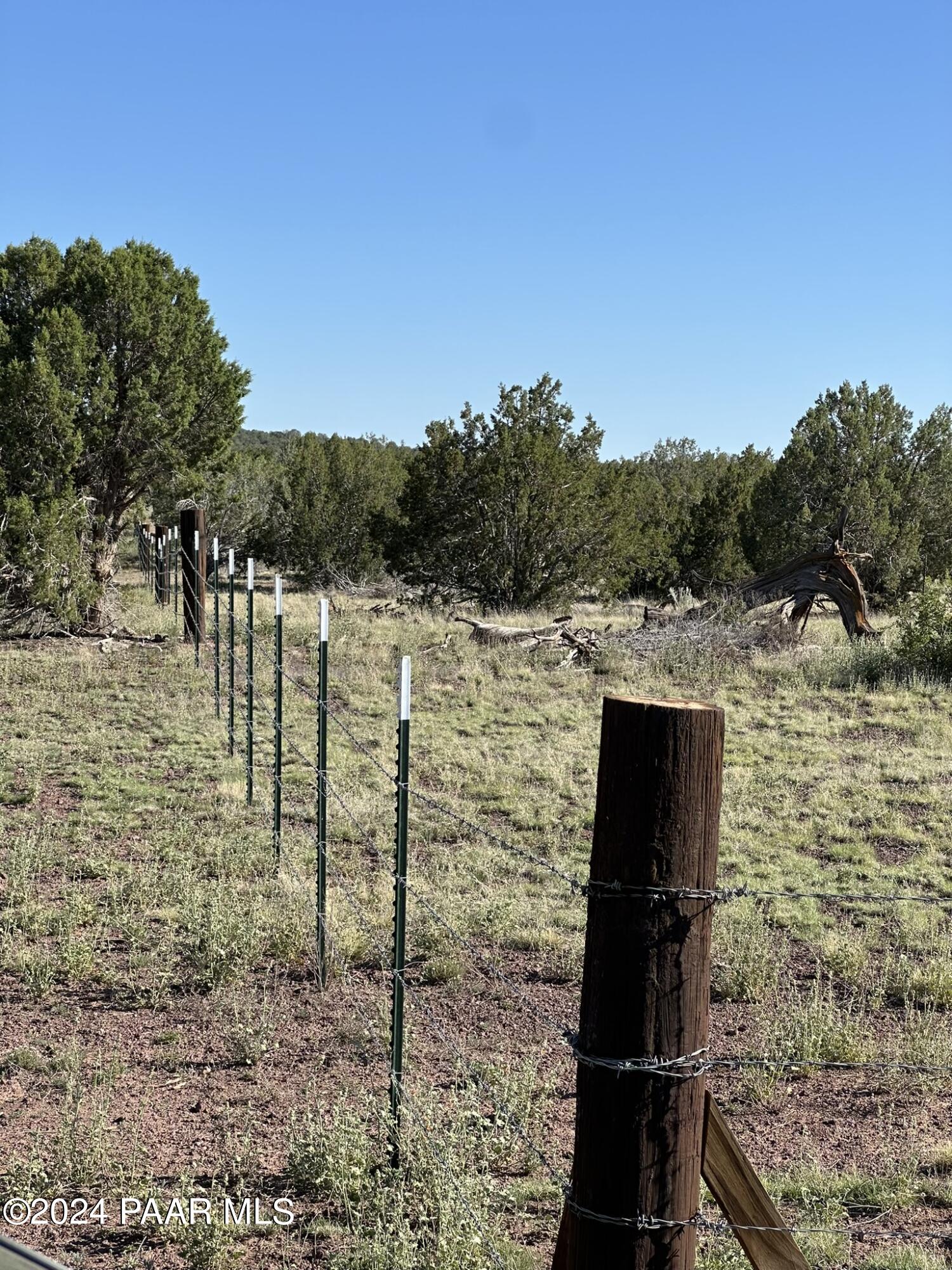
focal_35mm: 77
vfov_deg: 25.3
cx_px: 476
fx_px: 2824
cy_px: 635
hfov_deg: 19.1
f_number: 2.8
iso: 32
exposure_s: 1/713
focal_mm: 9
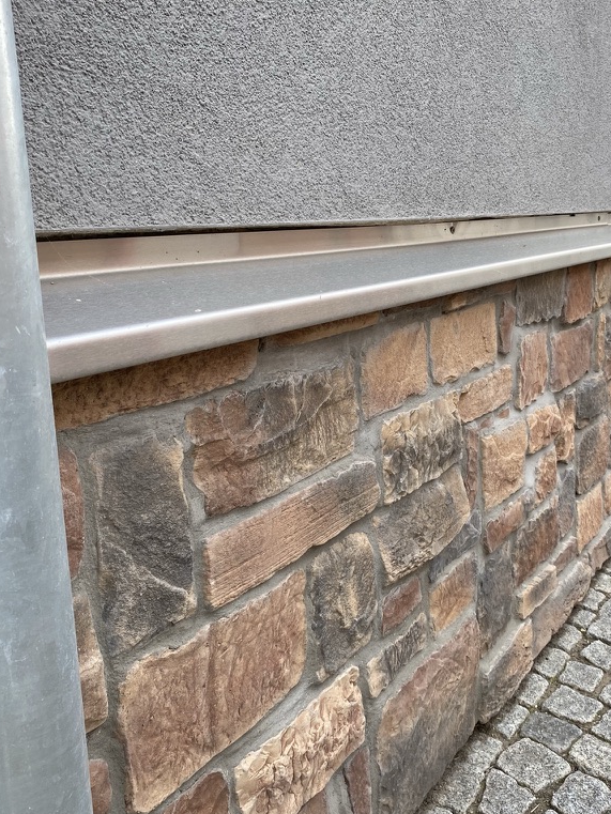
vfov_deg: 52.6
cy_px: 406
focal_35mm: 35
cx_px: 365
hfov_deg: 40.5
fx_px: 823
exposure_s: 1/421
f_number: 1.8
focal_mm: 4.25
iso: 32
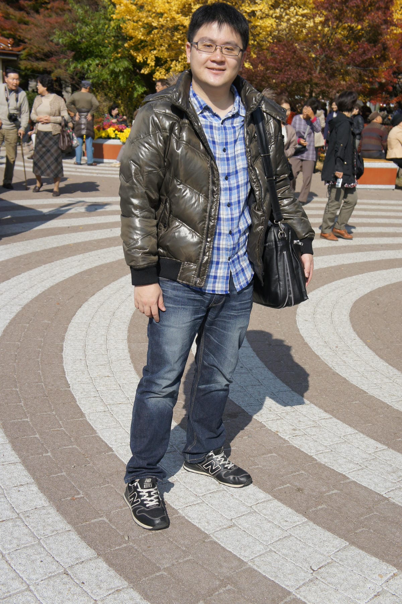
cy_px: 302
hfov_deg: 29.2
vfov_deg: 42.8
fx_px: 771
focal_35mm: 46
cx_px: 201
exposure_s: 1/1250
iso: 200
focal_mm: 31
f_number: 5.6
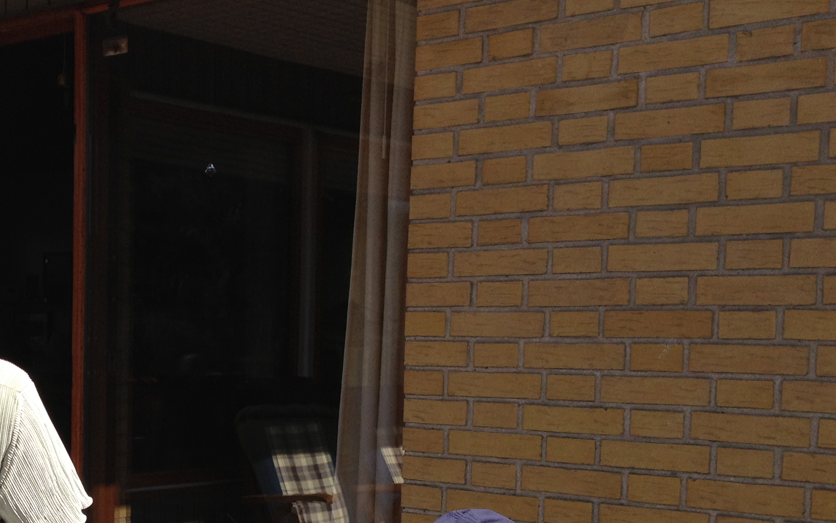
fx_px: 1618
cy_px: 452
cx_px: 95
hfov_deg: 28.0
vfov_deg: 18.1
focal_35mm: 71
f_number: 2.4
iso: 50
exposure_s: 1/1151
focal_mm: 4.28
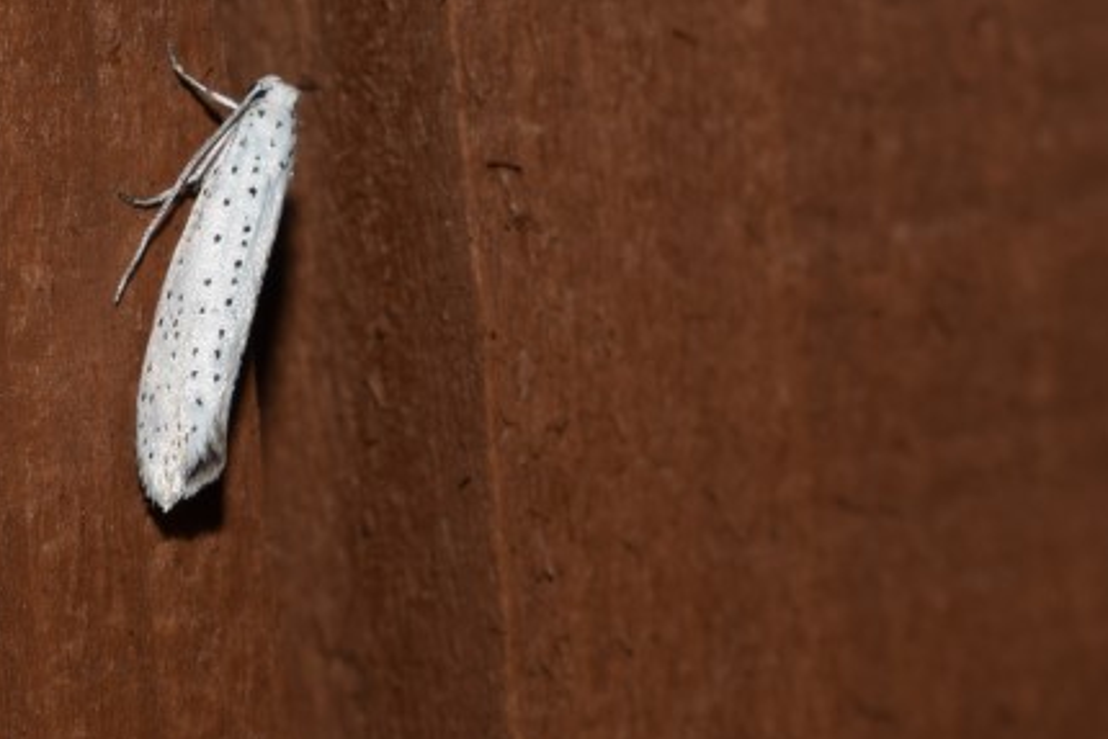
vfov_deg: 15.6
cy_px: 278
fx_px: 2704
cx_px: 240
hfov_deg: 22.9
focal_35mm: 88
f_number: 8
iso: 100
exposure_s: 1/60
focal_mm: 35
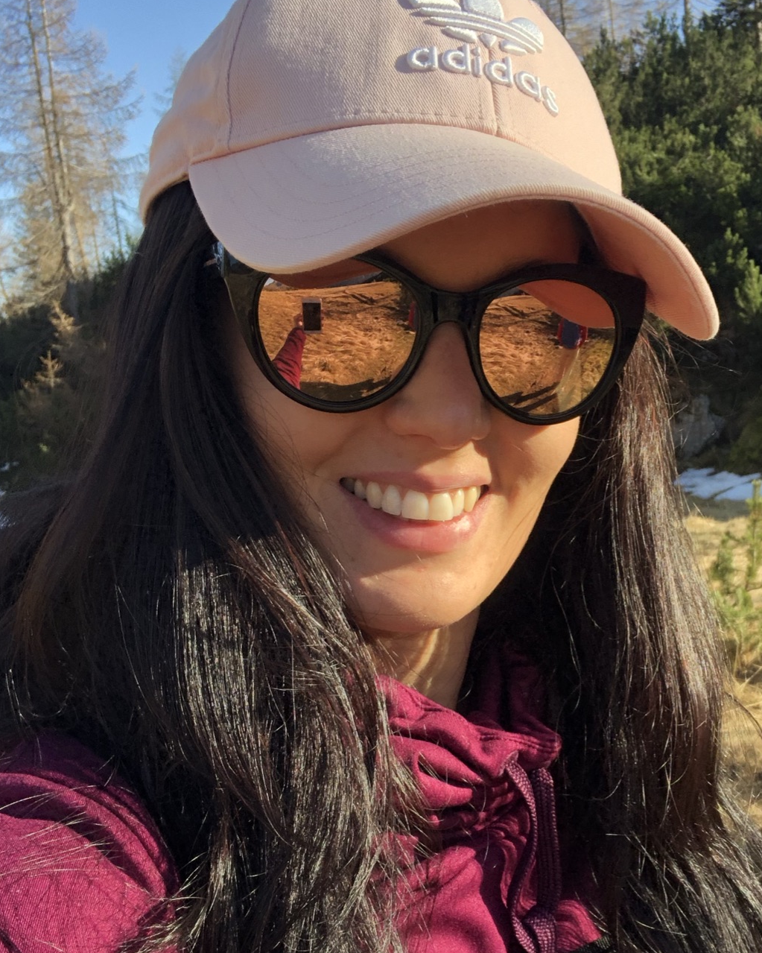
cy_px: 598
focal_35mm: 50
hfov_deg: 30.0
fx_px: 1410
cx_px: 528
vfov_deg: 37.1
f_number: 2.2
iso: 20
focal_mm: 2.87
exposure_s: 1/210
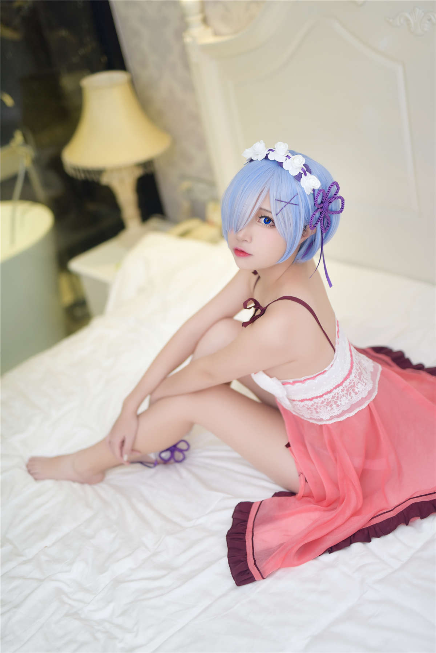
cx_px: 218
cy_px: 326
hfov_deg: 27.0
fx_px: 908
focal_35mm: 50
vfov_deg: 39.6
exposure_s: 1/200
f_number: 1.4
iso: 800
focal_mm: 50
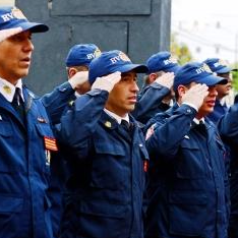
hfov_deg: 15.3
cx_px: 125
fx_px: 887
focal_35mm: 114
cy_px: 112
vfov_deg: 15.3
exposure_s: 1/1000
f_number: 5
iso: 800
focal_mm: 70
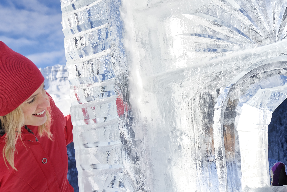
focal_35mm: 79
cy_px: 180
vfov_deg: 17.0
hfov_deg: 25.6
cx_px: 171
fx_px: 630
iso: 125
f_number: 5
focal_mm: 34
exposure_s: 1/400
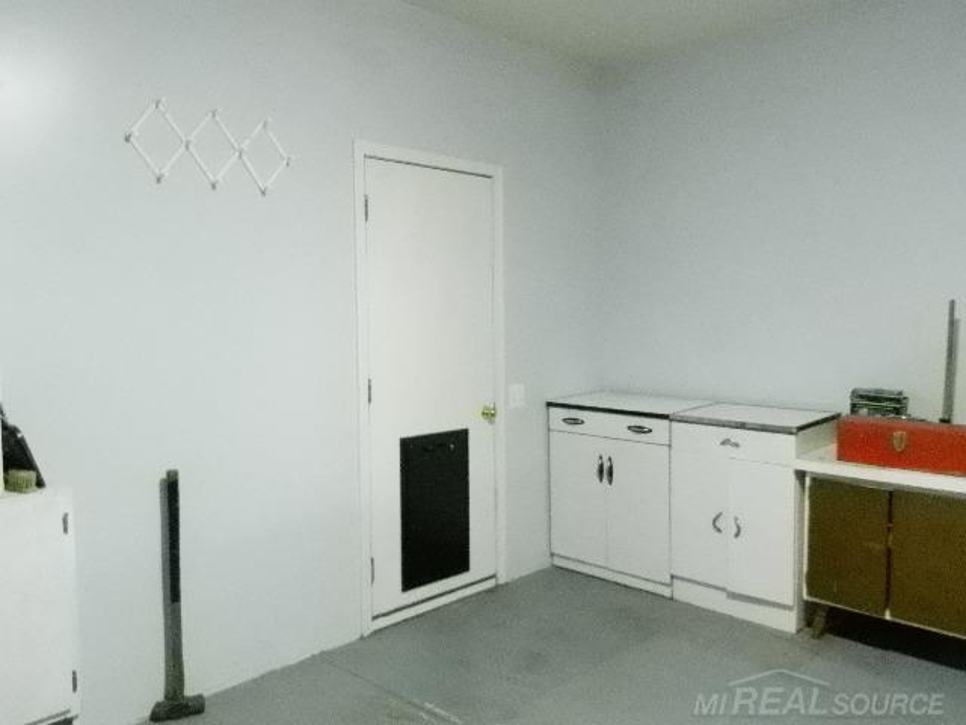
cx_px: 483
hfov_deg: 61.7
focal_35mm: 29
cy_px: 362
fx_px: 809
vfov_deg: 48.2
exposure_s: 1/160
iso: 3200
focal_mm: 5.1
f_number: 3.6
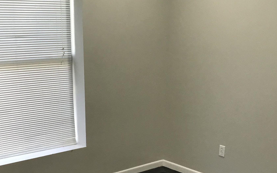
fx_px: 408
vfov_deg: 23.5
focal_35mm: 54
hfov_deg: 37.5
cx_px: 121
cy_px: 146
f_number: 1.8
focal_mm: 3.99
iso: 32
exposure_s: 1/30
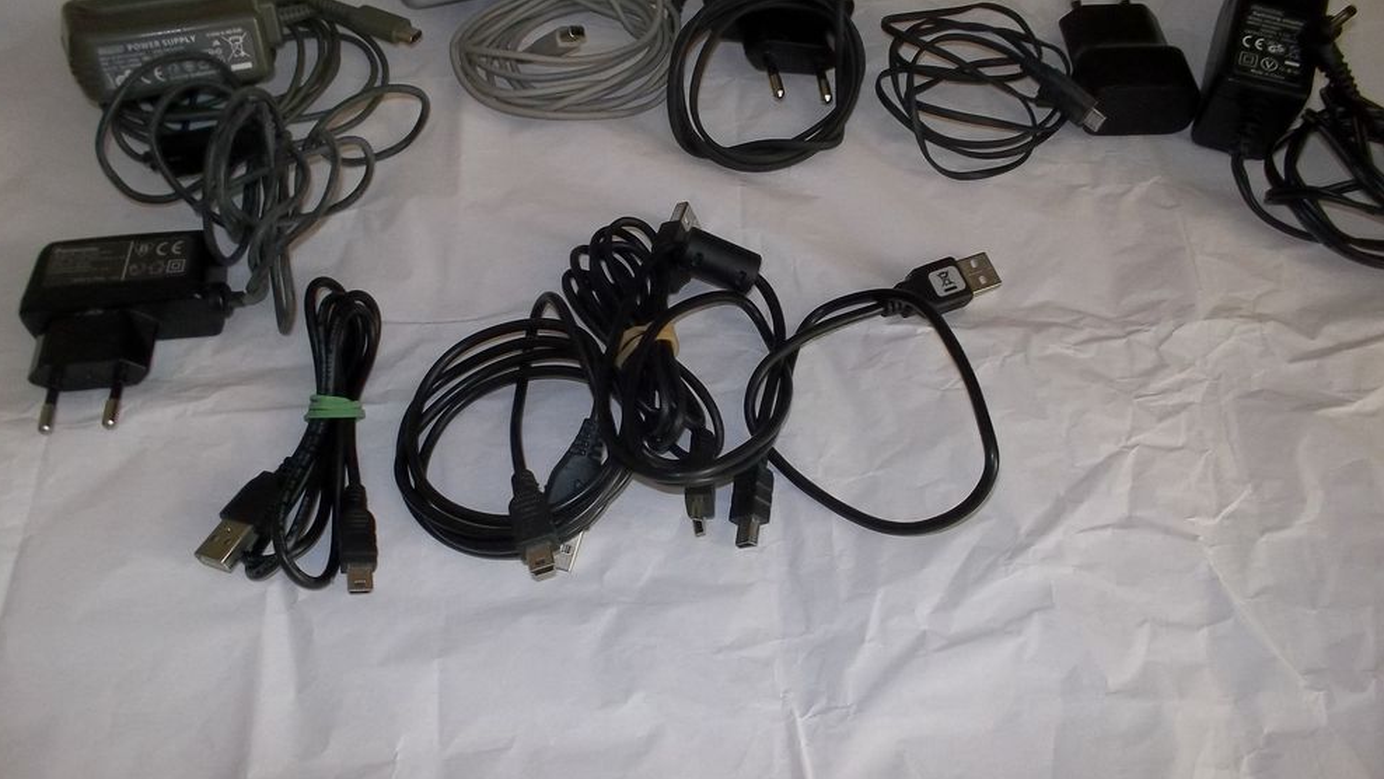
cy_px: 412
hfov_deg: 61.0
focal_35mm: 32
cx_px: 685
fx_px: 1174
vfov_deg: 36.7
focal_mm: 4.1
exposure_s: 1/30
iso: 160
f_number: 3.3
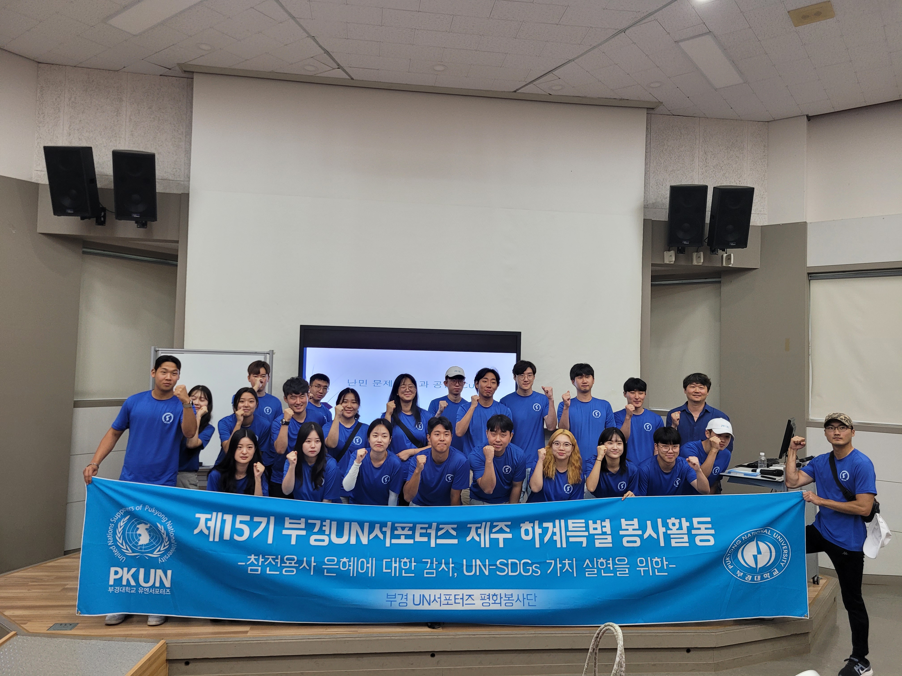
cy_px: 338
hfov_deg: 67.3
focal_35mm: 26
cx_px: 451
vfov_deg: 53.1
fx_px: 677
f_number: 1.8
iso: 200
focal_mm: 5.4
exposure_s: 1/120
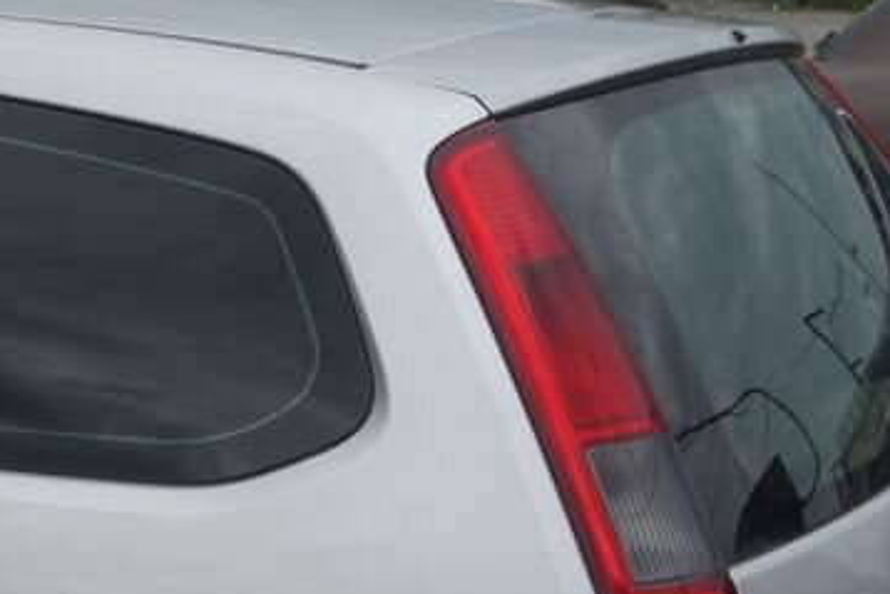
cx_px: -142
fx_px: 1978
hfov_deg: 23.4
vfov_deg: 16.7
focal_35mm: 80
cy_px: 605
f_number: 4
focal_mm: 10.4
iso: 125
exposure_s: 1/640
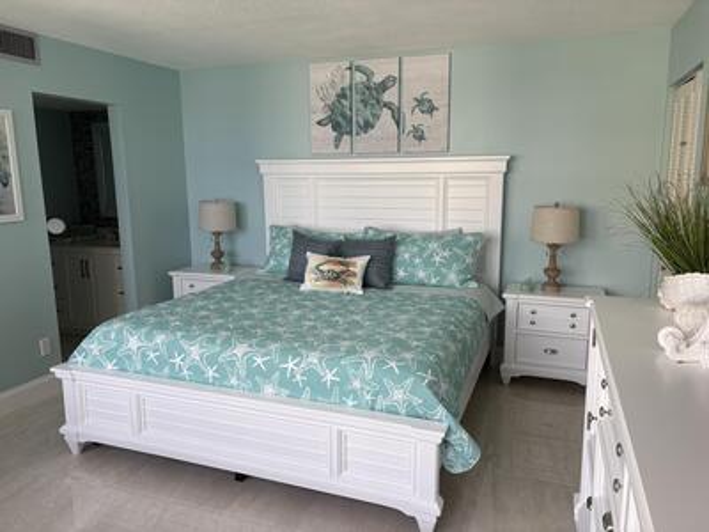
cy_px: 266
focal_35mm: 26
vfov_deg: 53.1
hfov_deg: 67.3
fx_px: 533
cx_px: 354
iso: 40
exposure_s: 1/122
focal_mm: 5.96
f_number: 1.6
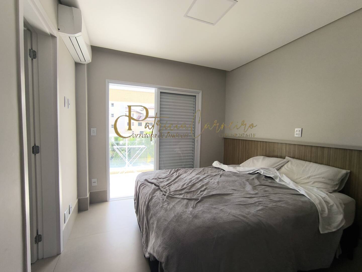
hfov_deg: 94.5
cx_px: 181
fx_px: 167
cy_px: 136
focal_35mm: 16
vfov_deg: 78.1
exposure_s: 1/212
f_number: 2.2
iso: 50
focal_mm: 1.65
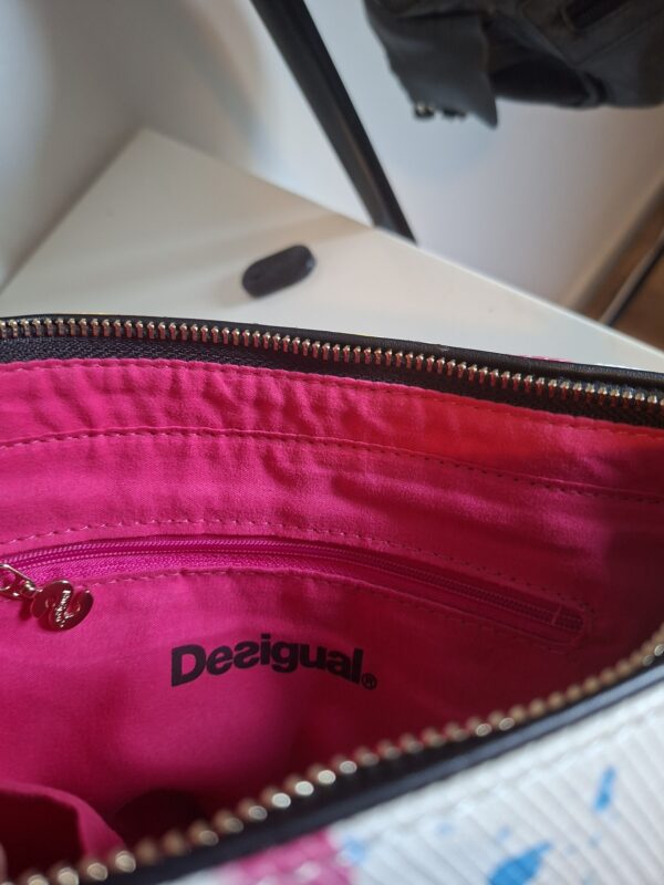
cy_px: 442
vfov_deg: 73.9
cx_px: 332
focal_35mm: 23
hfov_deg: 58.9
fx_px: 588
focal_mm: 5.54
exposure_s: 1/33
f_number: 1.8
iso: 320
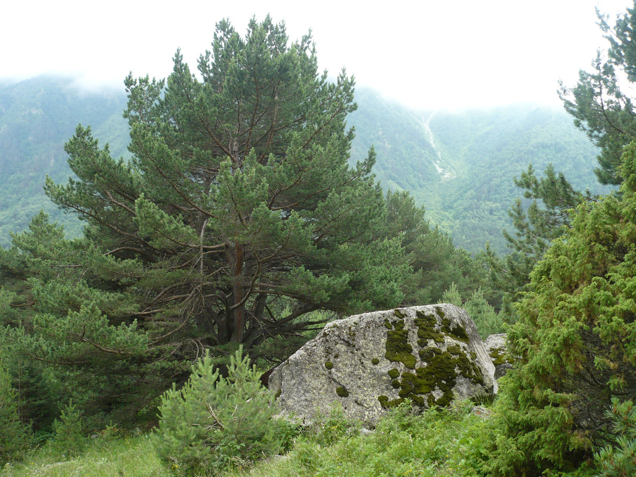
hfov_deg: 52.6
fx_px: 643
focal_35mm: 35
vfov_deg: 40.7
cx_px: 318
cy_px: 238
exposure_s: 1/160
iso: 100
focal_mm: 5.8
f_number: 2.8
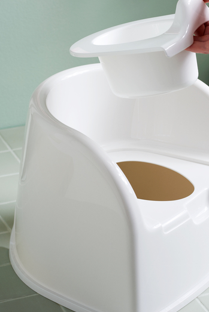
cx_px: 144
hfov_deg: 10.5
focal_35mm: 130
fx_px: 1131
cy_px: 116
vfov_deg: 15.7
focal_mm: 85
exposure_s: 1/125
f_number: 6.3
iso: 64
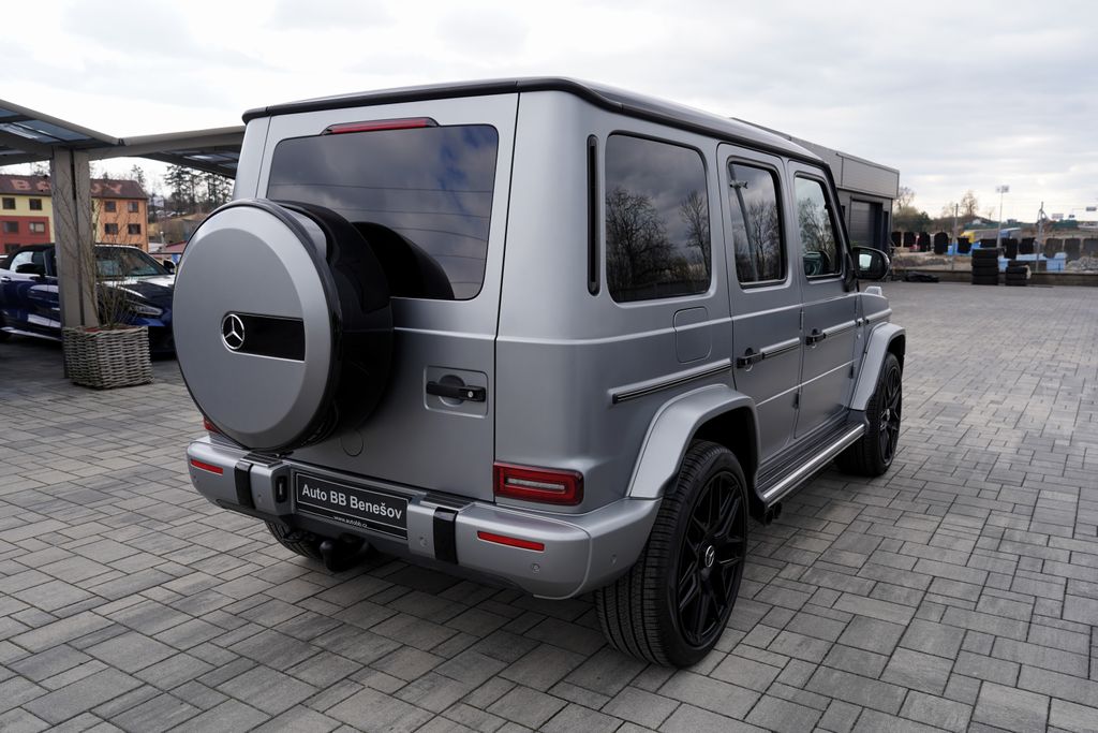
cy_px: 366
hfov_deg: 63.7
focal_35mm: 29
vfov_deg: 45.0
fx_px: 885
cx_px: 549
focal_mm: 29
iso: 100
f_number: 5.6
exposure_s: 1/125
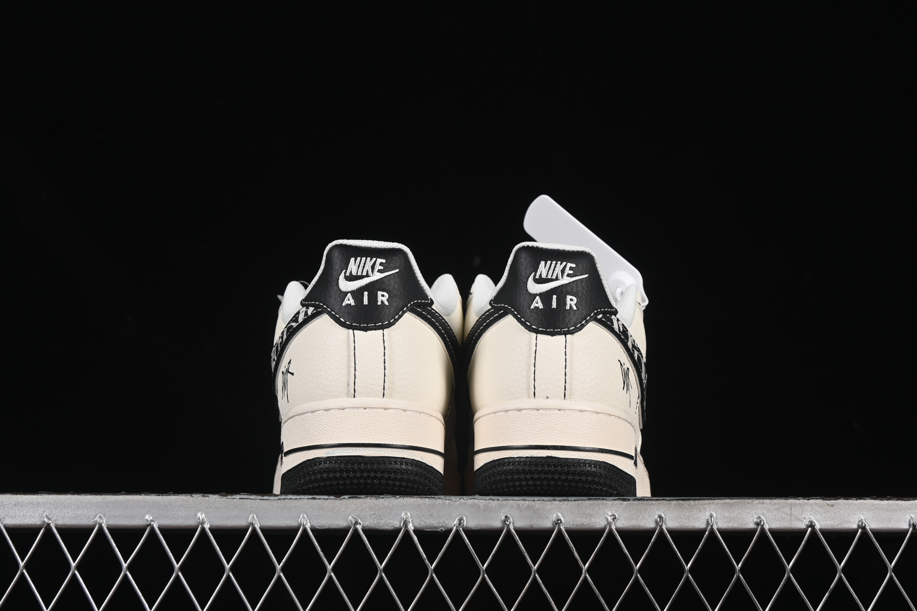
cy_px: 306
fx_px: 1910
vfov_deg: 18.2
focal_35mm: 75
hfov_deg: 27.0
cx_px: 458
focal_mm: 50
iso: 160
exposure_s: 1/80
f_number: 8
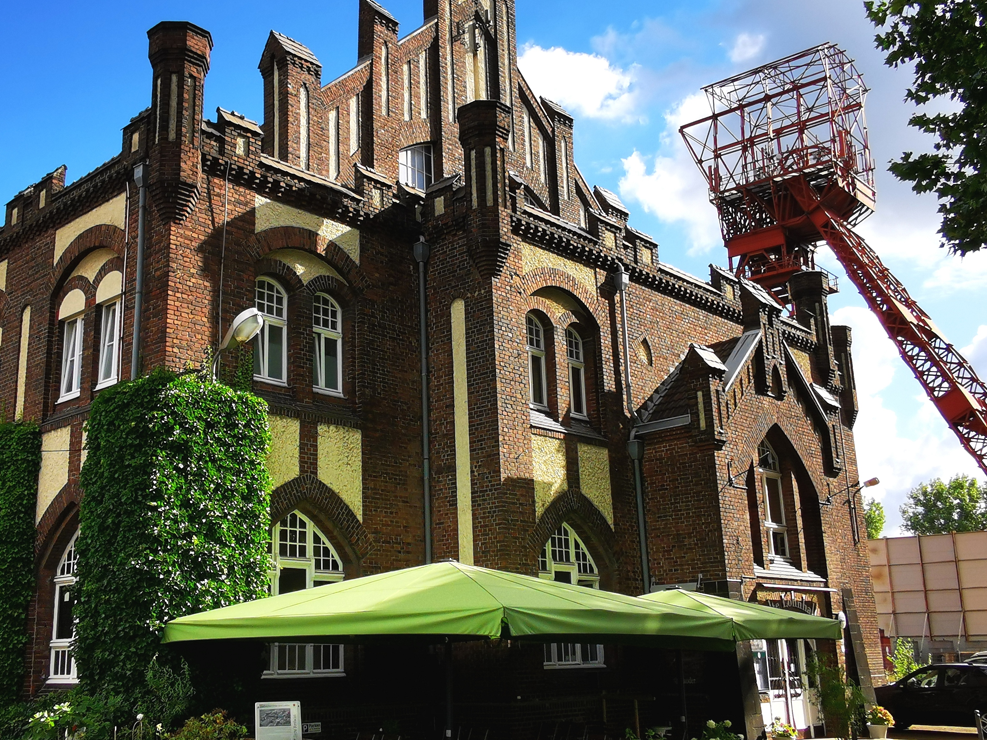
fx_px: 1083
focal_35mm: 38
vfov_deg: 37.7
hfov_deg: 48.8
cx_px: 417
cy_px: 359
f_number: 2.2
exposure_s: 1/904
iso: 50
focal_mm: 2.35
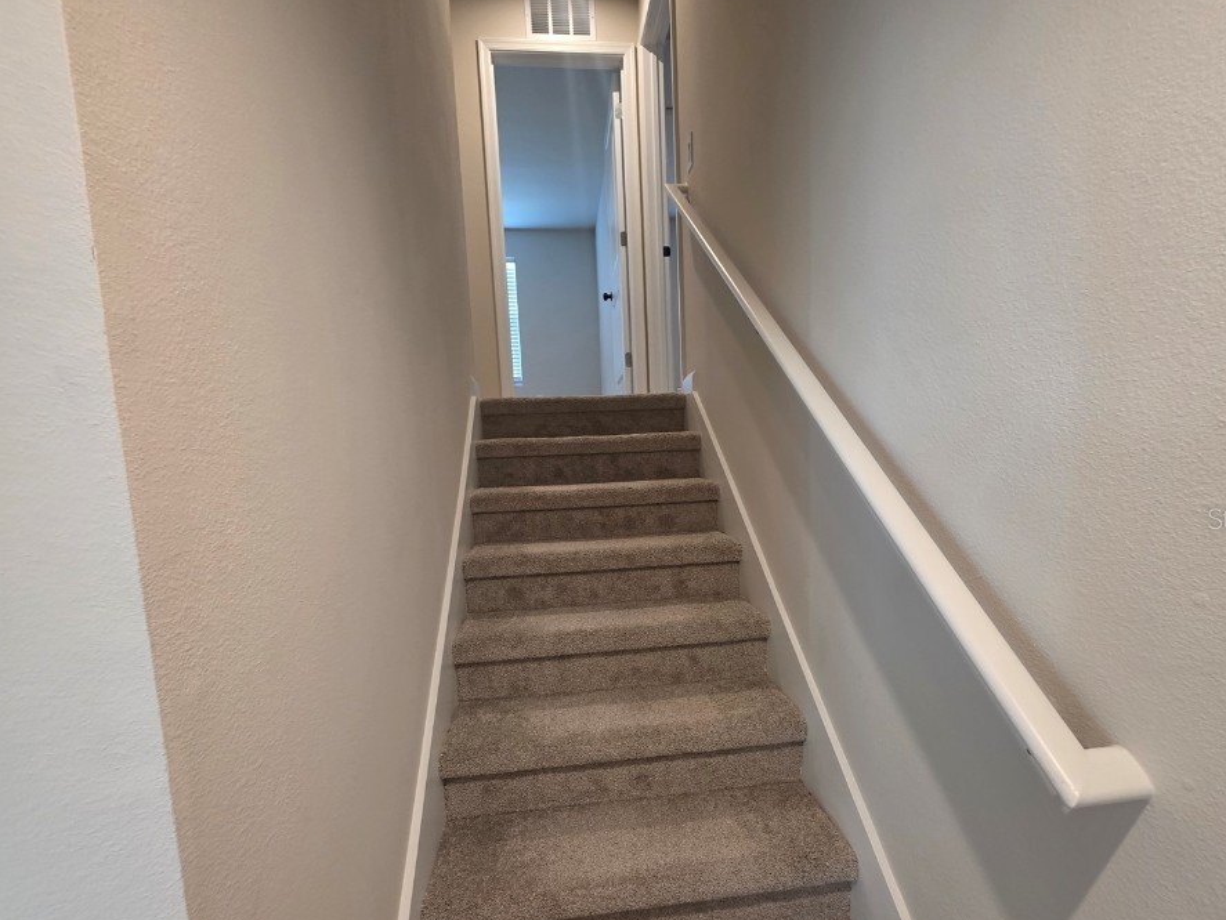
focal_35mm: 15
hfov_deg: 98.1
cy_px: 518
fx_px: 531
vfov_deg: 81.4
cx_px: 630
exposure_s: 1/60
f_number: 1.9
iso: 200
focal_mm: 2.2
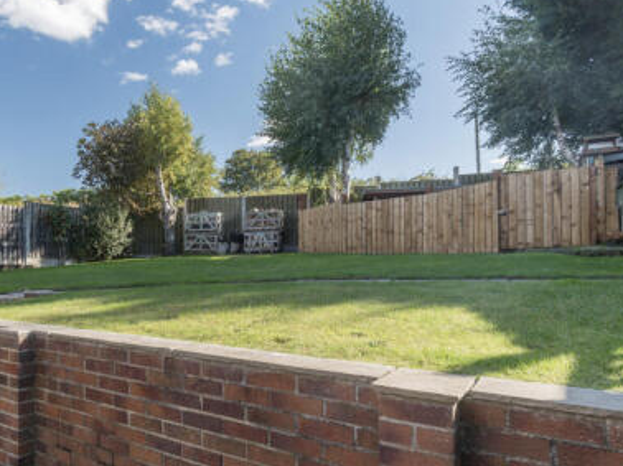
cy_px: 286
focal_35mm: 25
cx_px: 157
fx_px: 450
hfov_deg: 65.3
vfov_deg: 54.3
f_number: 8
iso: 100
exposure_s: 1/50
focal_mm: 10
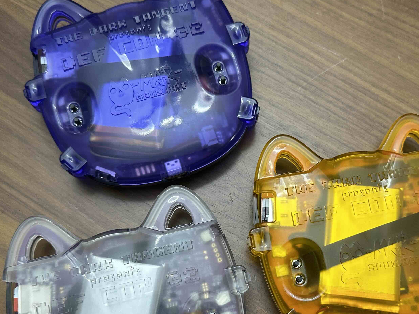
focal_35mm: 39
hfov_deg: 47.6
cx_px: 246
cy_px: 213
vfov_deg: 36.4
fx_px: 472
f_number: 1.78
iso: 200
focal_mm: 6.86
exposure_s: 1/60
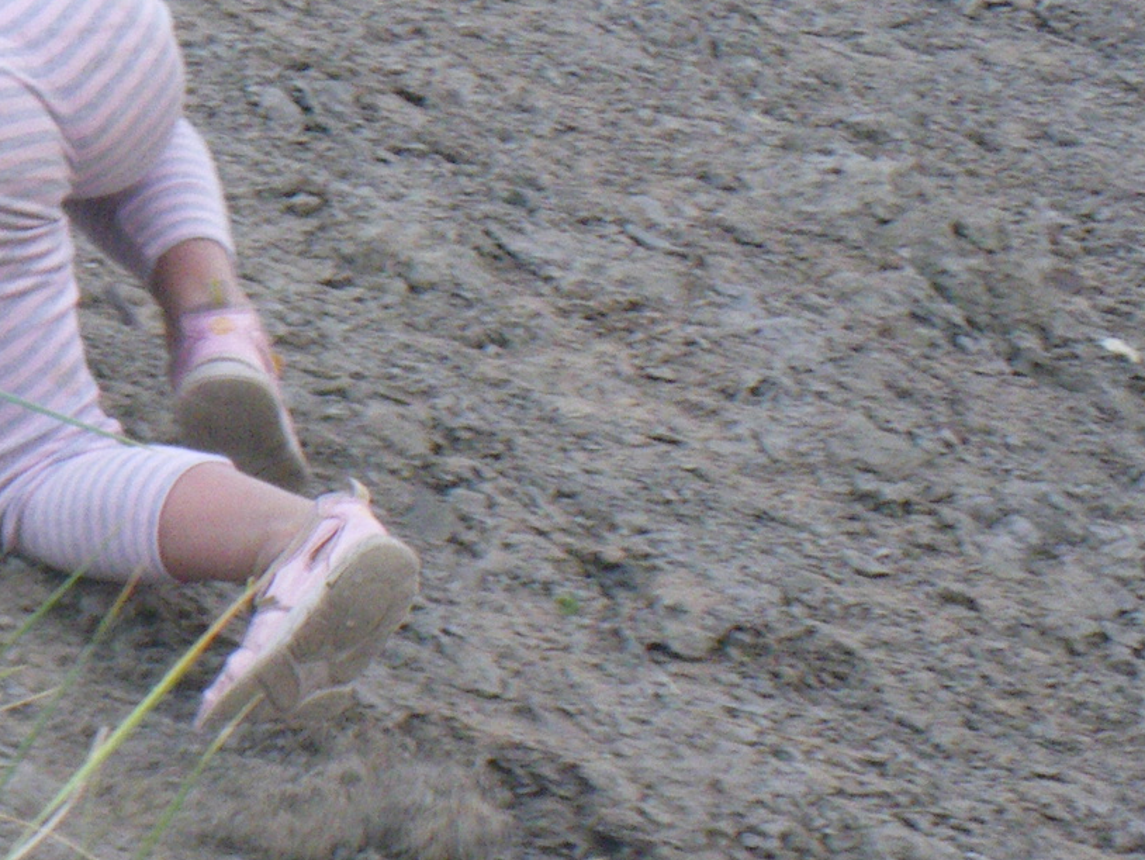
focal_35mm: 366
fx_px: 12110
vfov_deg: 4.1
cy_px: 300
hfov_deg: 5.4
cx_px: -159
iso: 200
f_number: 5.2
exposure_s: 1/160
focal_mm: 20.6
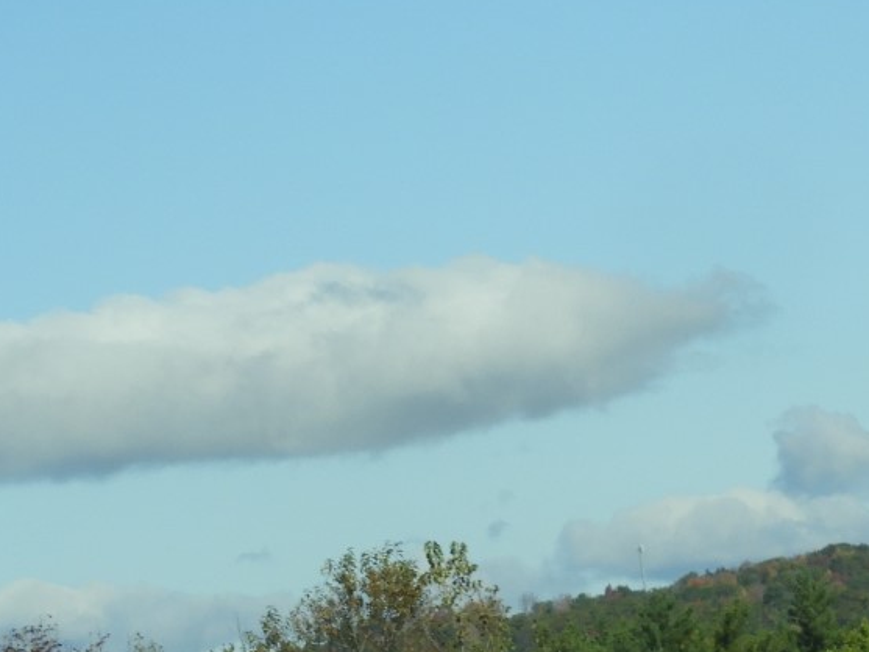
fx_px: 8110
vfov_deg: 4.6
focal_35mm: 323
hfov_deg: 6.1
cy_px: -50
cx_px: 563
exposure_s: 1/640
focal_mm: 22.4
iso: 100
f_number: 5
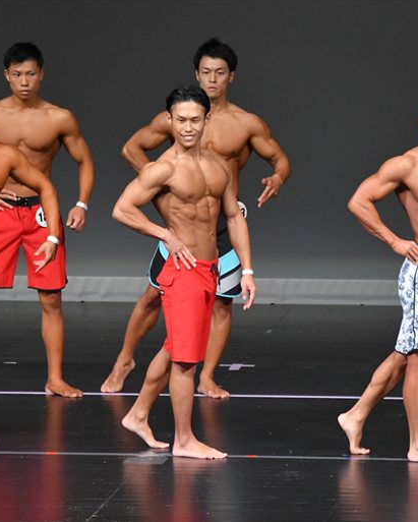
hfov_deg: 3.6
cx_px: 234
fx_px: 6566
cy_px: 262
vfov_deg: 4.6
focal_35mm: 425
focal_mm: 200
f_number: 5.6
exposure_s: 1/400
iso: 4000
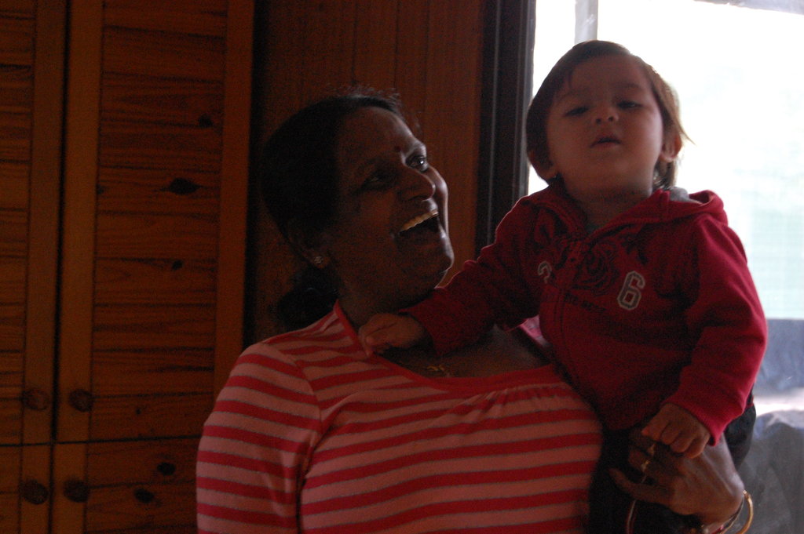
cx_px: 402
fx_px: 1674
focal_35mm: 75
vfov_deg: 18.2
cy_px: 267
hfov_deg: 27.0
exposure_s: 1/60
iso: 1600
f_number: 5.6
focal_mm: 50
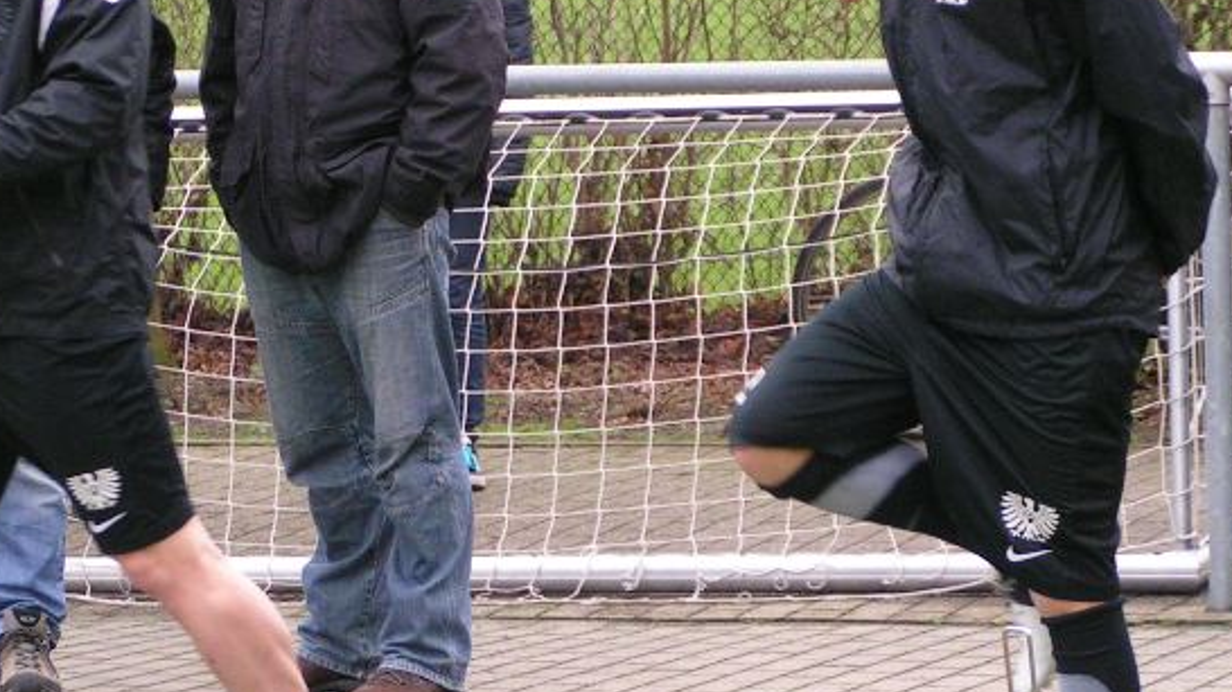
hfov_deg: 10.3
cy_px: 65
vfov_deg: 5.8
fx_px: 6827
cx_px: 472
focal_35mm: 209
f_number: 3.5
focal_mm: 20
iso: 160
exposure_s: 1/200
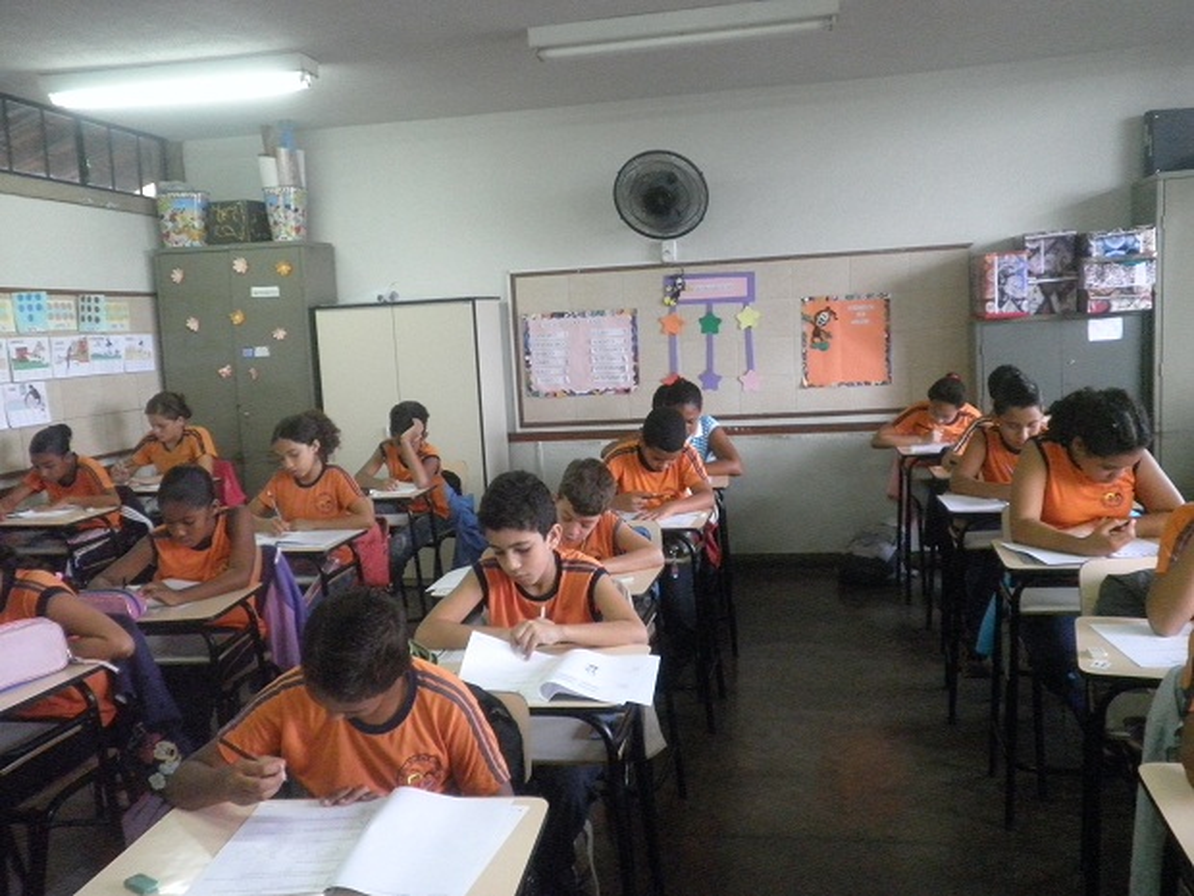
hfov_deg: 58.4
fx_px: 1069
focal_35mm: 31
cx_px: 597
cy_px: 448
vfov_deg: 45.4
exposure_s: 1/60
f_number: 2.8
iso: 400
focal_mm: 5.5
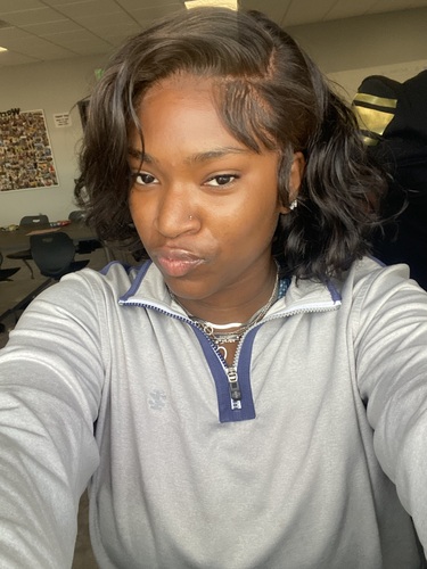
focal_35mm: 30
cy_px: 284
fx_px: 493
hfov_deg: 46.8
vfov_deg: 60.0
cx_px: 214
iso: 250
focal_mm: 2.71
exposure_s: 1/60
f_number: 2.2
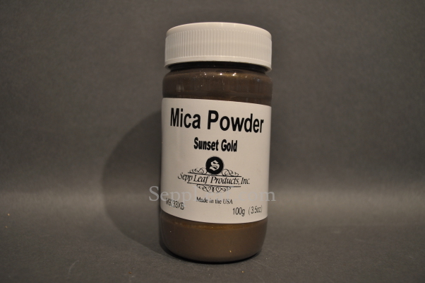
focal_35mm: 33
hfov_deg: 57.3
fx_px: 389
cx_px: 212
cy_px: 142
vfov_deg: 39.9
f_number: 4
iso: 320
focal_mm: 22
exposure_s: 1/125
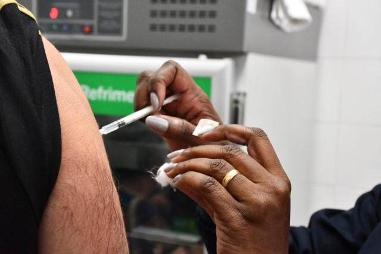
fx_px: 709
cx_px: 190
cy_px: 127
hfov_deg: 30.1
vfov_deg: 20.3
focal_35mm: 67
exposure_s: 1/400
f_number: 10
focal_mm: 45
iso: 16000
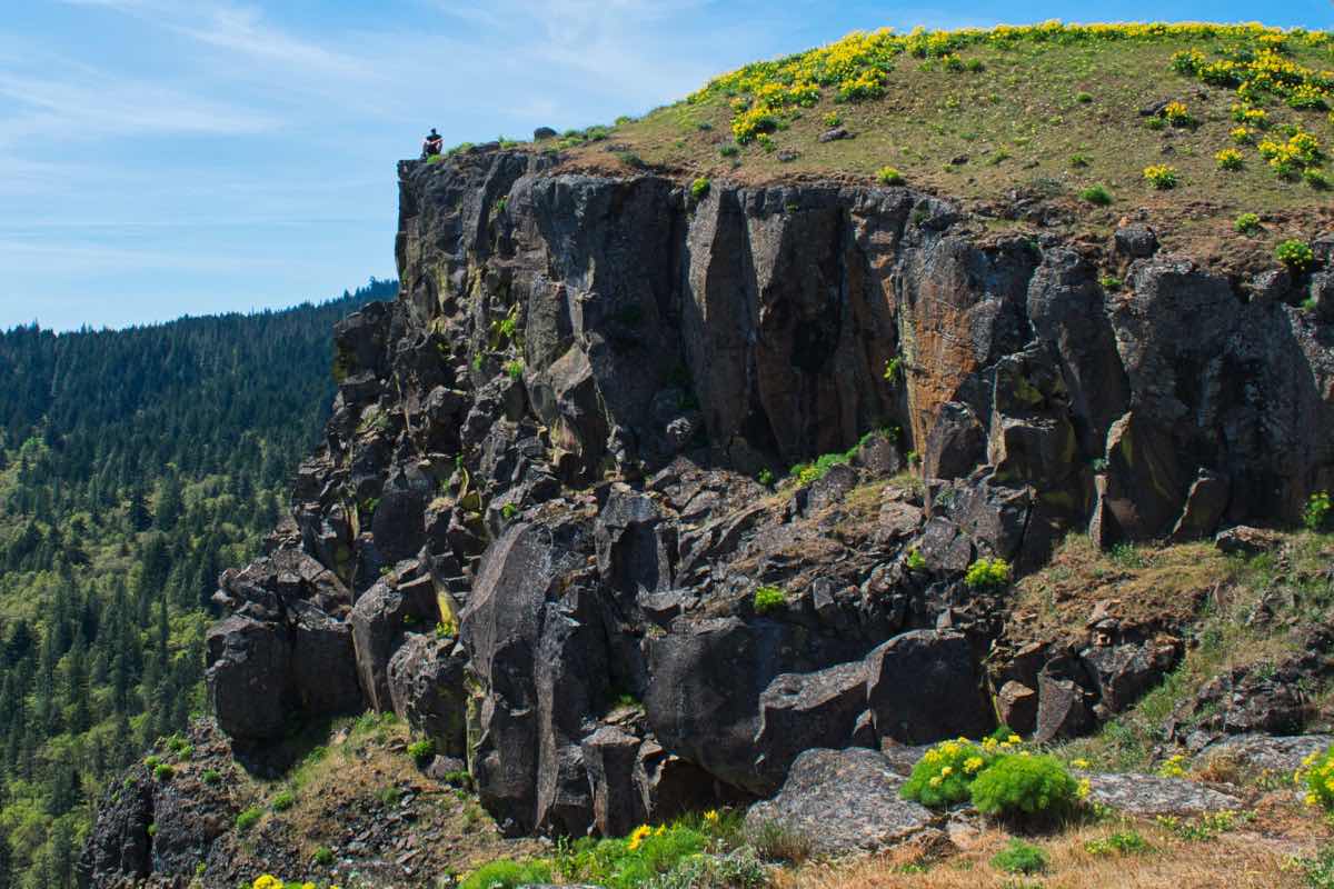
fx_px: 1389
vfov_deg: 35.5
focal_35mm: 38
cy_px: 444
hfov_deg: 51.3
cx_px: 667
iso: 400
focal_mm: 25
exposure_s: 1/500
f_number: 11
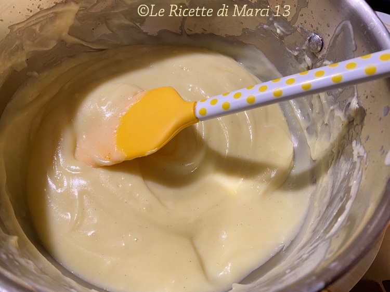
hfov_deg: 67.3
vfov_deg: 53.0
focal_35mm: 26
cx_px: 195
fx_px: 293
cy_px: 146
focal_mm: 4.25
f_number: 1.8
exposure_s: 1/50
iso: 250
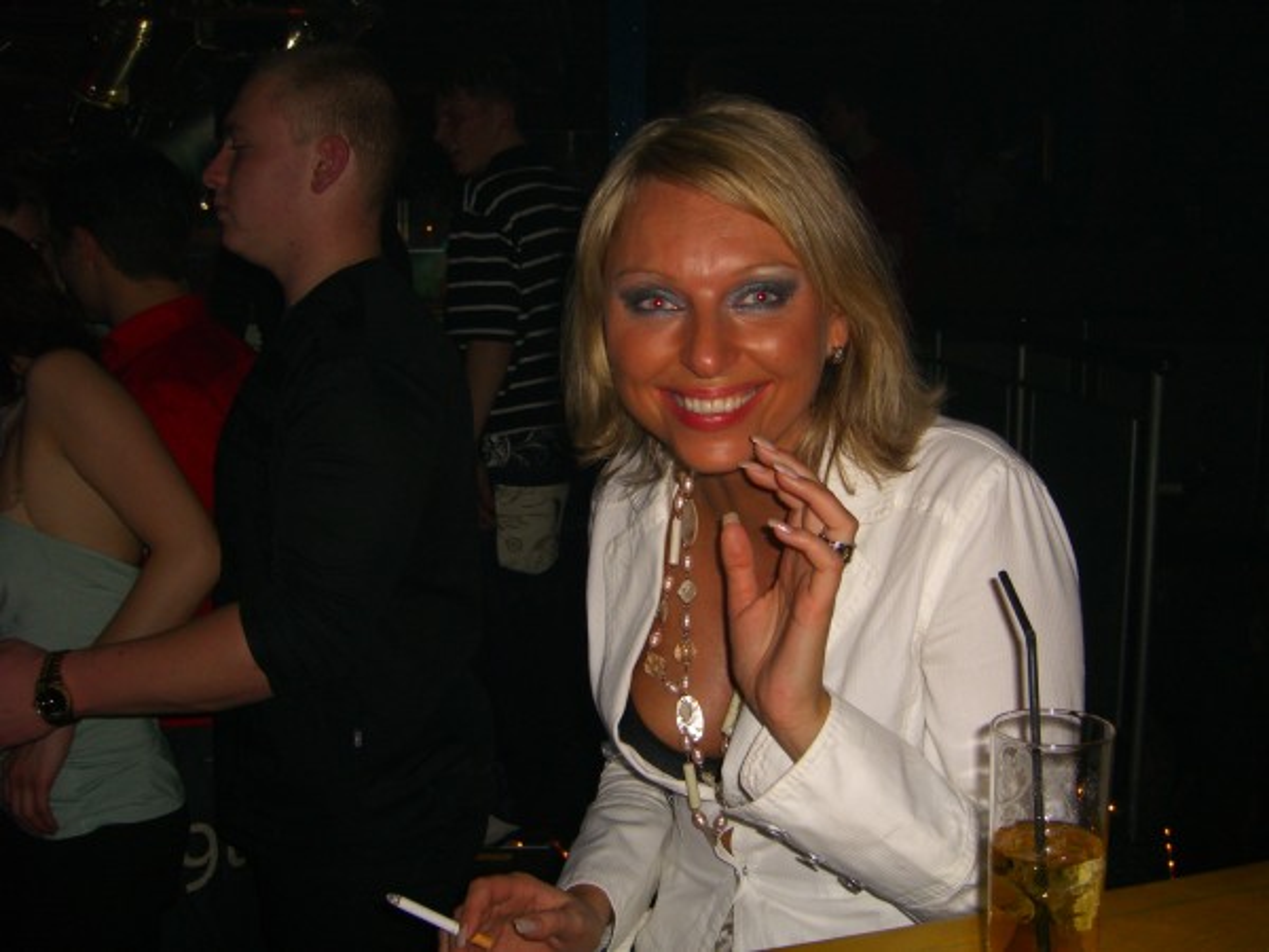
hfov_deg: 49.0
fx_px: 1393
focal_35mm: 38
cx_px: 634
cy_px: 476
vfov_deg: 37.7
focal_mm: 7.9
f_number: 2.8
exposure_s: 1/60
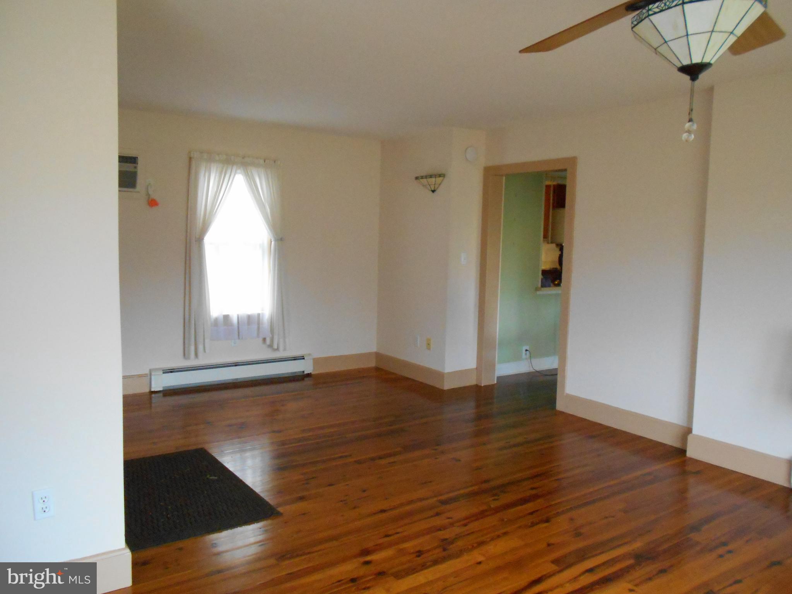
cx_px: 396
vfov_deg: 53.1
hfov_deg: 67.3
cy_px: 297
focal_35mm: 26
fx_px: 595
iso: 800
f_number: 3.2
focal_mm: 4.6
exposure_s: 1/100
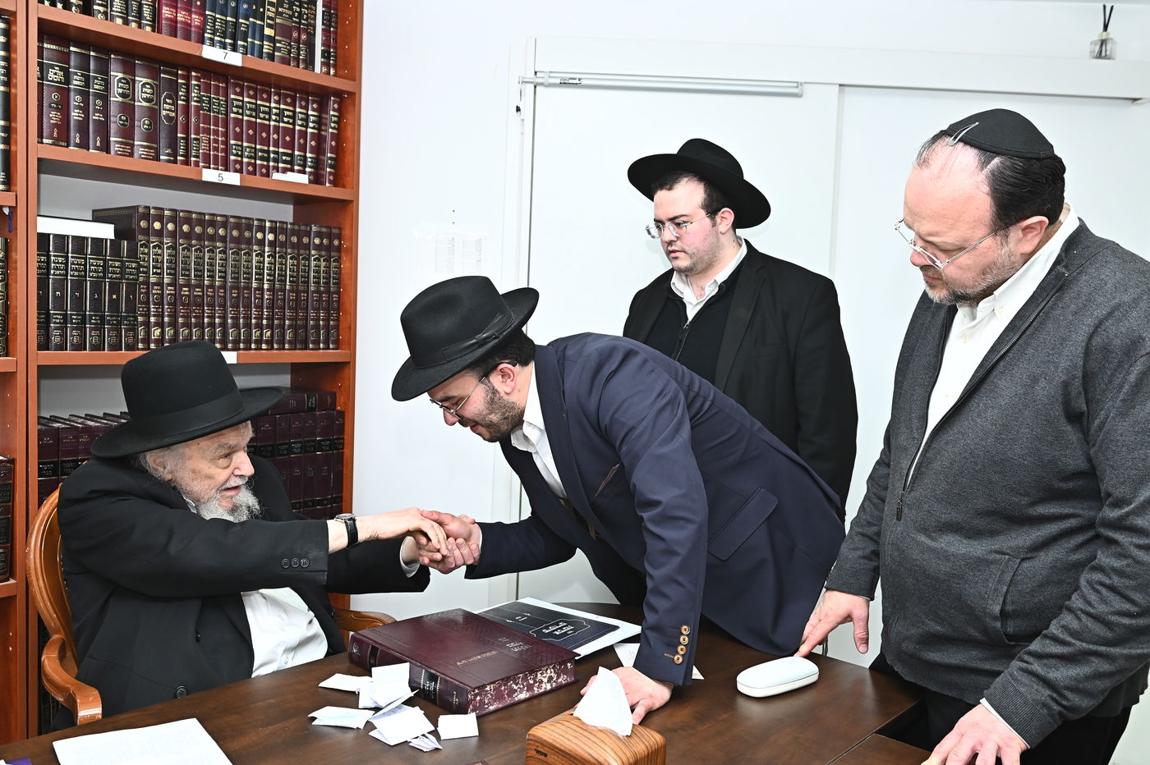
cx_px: 575
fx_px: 990
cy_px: 382
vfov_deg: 42.3
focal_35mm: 31
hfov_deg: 60.3
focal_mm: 31
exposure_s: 1/200
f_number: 6.3
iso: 1250
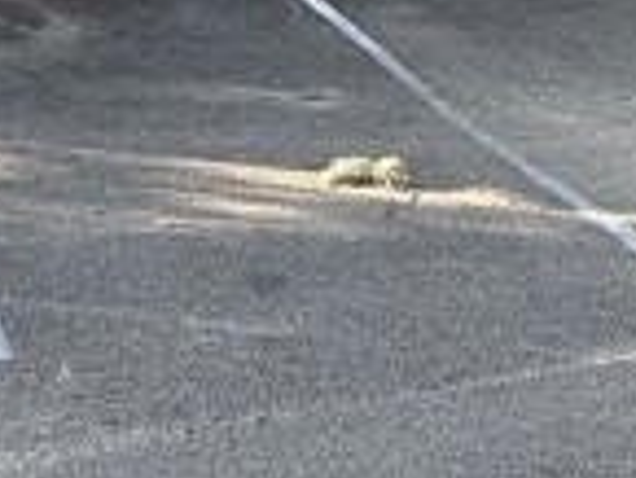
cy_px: -215
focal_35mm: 99
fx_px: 1820
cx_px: 667
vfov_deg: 14.1
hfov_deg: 19.1
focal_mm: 2.22
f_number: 2.2
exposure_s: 1/590
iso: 64
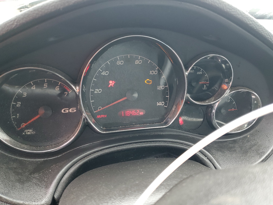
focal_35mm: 26
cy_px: 102
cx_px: 136
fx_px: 205
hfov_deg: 67.3
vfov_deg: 53.1
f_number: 1.5
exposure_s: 1/60.2
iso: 100
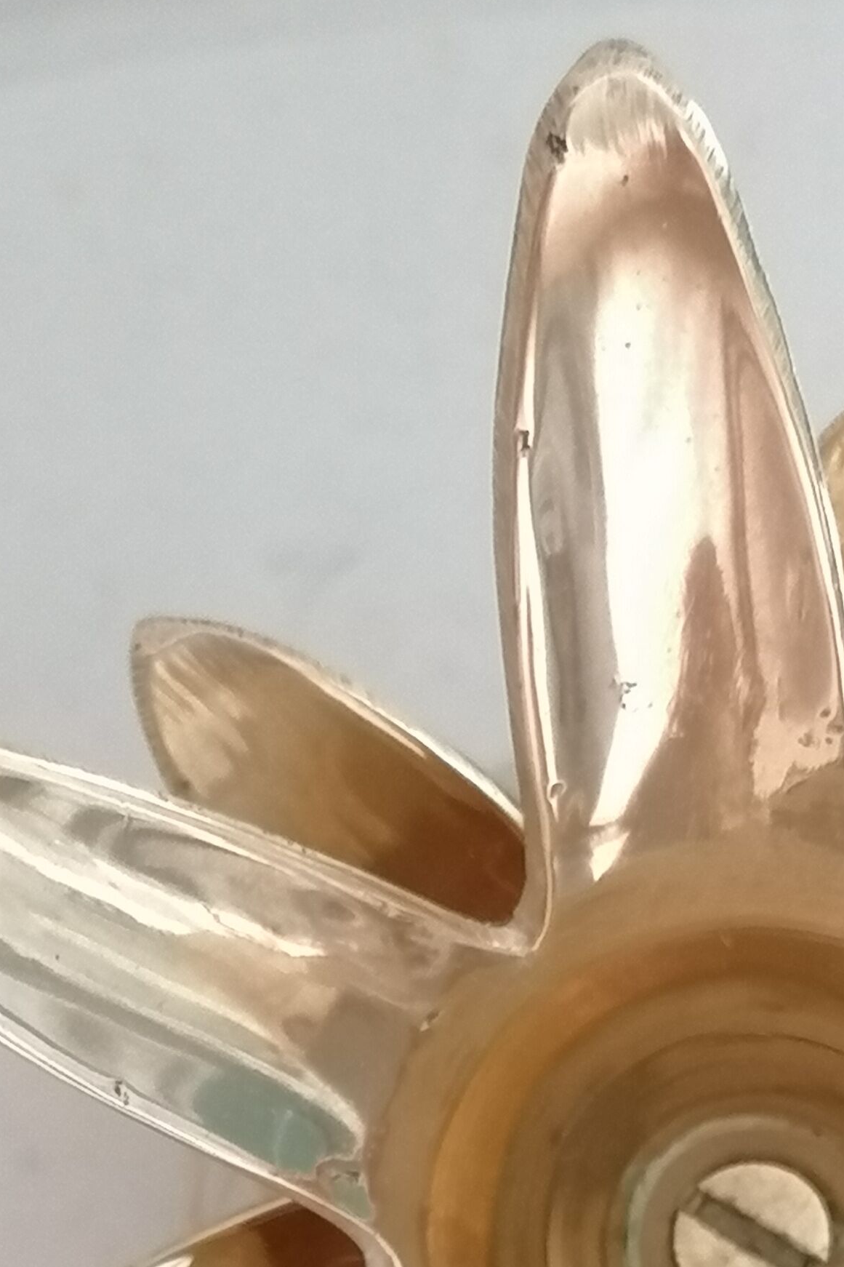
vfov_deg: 15.5
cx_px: 762
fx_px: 4537
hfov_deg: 10.6
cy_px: 1388
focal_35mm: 129
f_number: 1.8
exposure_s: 1/25
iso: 500
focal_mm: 4.75
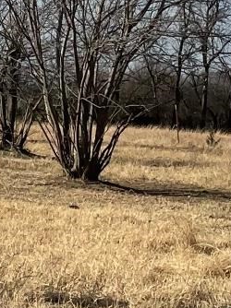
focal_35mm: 157
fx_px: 1399
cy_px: -373
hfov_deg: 8.9
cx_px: -225
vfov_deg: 11.0
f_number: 1.6
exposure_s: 1/5814
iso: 32
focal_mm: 4.2
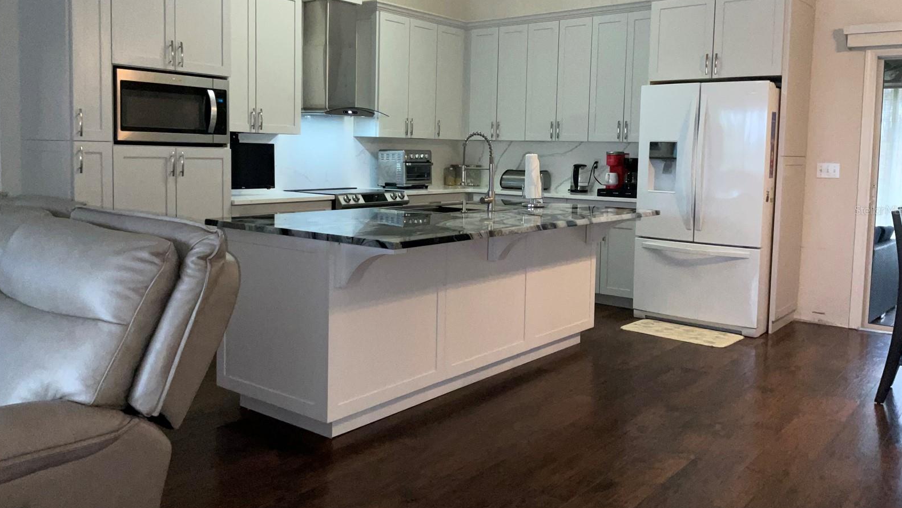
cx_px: 452
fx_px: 765
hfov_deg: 61.0
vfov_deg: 36.6
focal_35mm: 32
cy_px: 210
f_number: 1.8
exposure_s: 1/60
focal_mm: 3
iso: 125
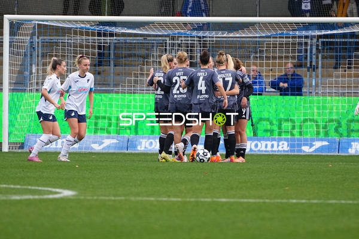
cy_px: 120
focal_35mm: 600
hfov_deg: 3.4
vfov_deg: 2.3
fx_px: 5983
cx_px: 180
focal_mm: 400
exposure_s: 1/1600
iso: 2000
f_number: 5.6
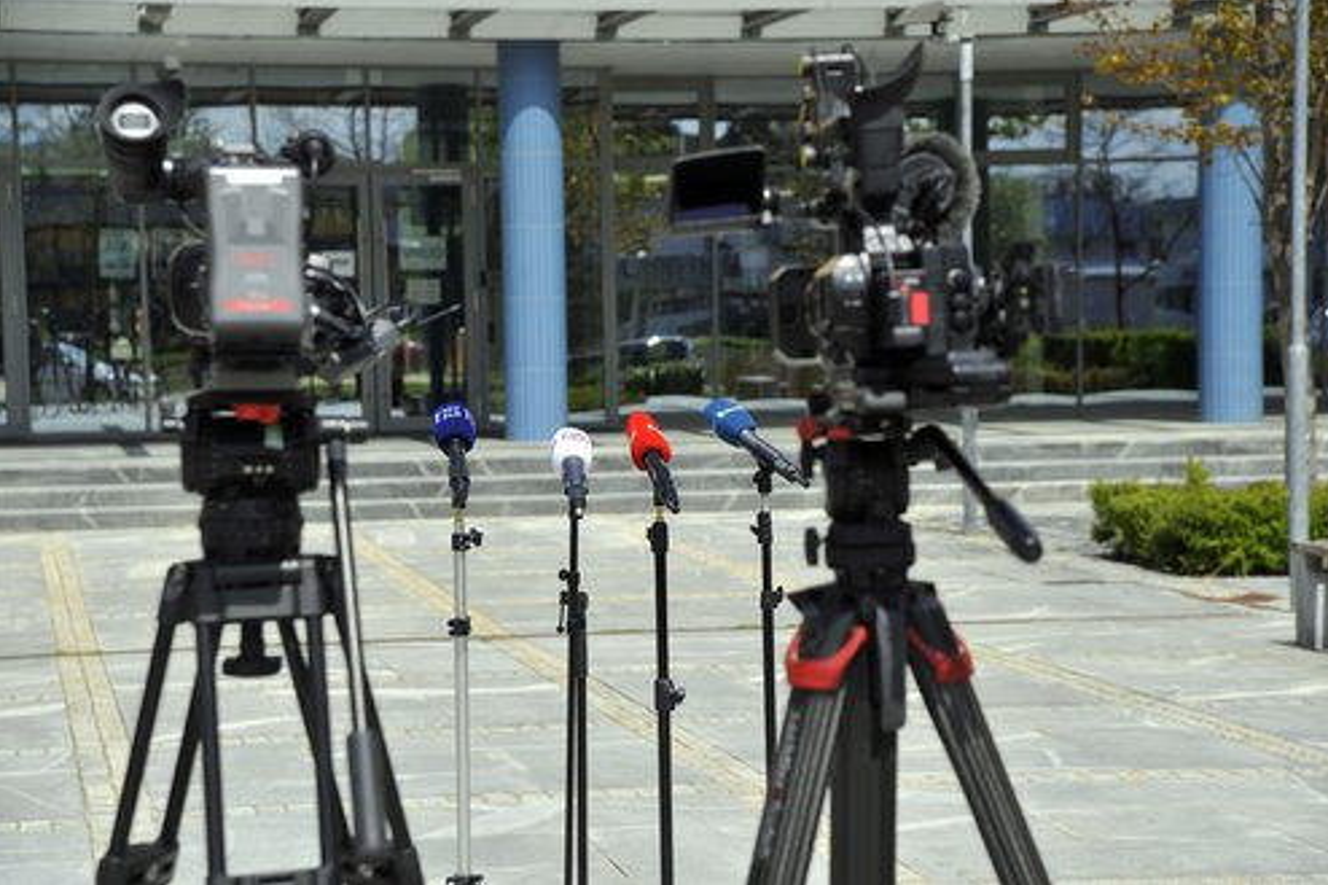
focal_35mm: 96
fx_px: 3540
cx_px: 669
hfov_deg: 21.2
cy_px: 441
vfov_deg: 14.2
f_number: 6.3
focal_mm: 95
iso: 200
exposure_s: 1/800
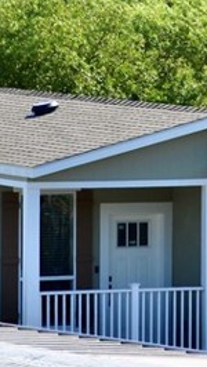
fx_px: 3234
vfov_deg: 6.5
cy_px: -58
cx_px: 177
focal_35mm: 332
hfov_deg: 3.7
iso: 140
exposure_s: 1/250
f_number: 8
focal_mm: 55
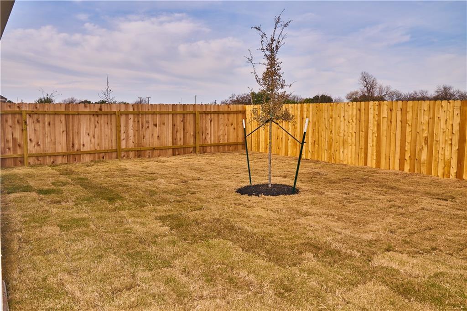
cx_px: 234
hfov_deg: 63.7
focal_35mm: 29
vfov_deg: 44.9
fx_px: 376
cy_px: 156
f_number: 8
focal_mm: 29
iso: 100
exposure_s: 1/200
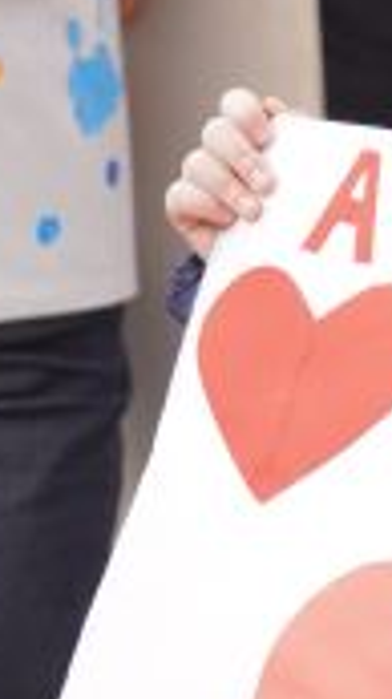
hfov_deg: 3.1
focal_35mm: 390
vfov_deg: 5.5
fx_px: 7234
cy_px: 610
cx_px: 626
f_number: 3.5
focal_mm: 43.5
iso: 200
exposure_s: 1/200
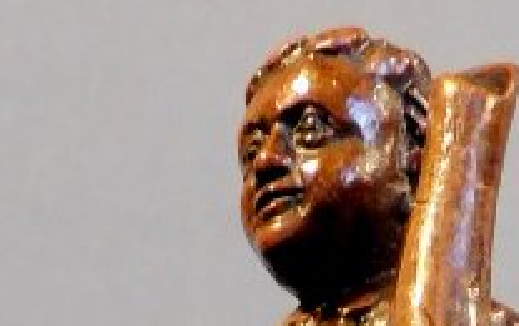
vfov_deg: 5.9
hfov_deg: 11.4
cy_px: 1369
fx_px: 2606
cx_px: 291
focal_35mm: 184
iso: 360
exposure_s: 1/30
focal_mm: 5.4
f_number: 3.5
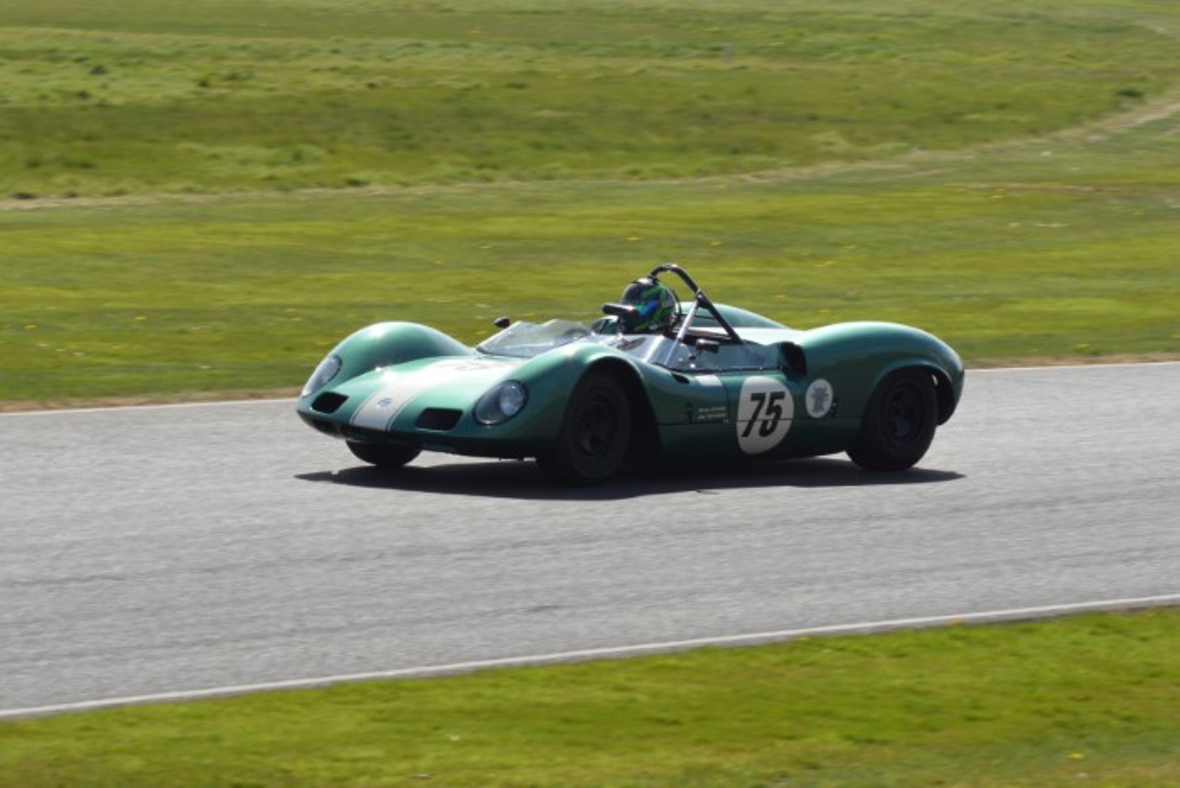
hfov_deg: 13.7
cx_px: 590
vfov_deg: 9.2
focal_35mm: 150
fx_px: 4917
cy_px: 394
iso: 400
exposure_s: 1/640
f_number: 11
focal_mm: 100
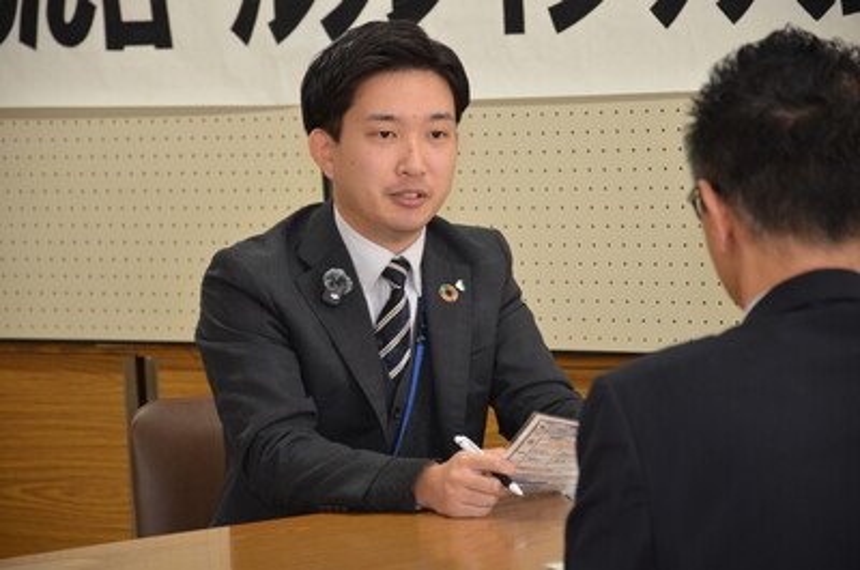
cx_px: 430
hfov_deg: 11.3
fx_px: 4363
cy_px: 285
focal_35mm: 183
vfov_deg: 7.5
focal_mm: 122
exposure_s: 1/100
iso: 640
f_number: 5.6
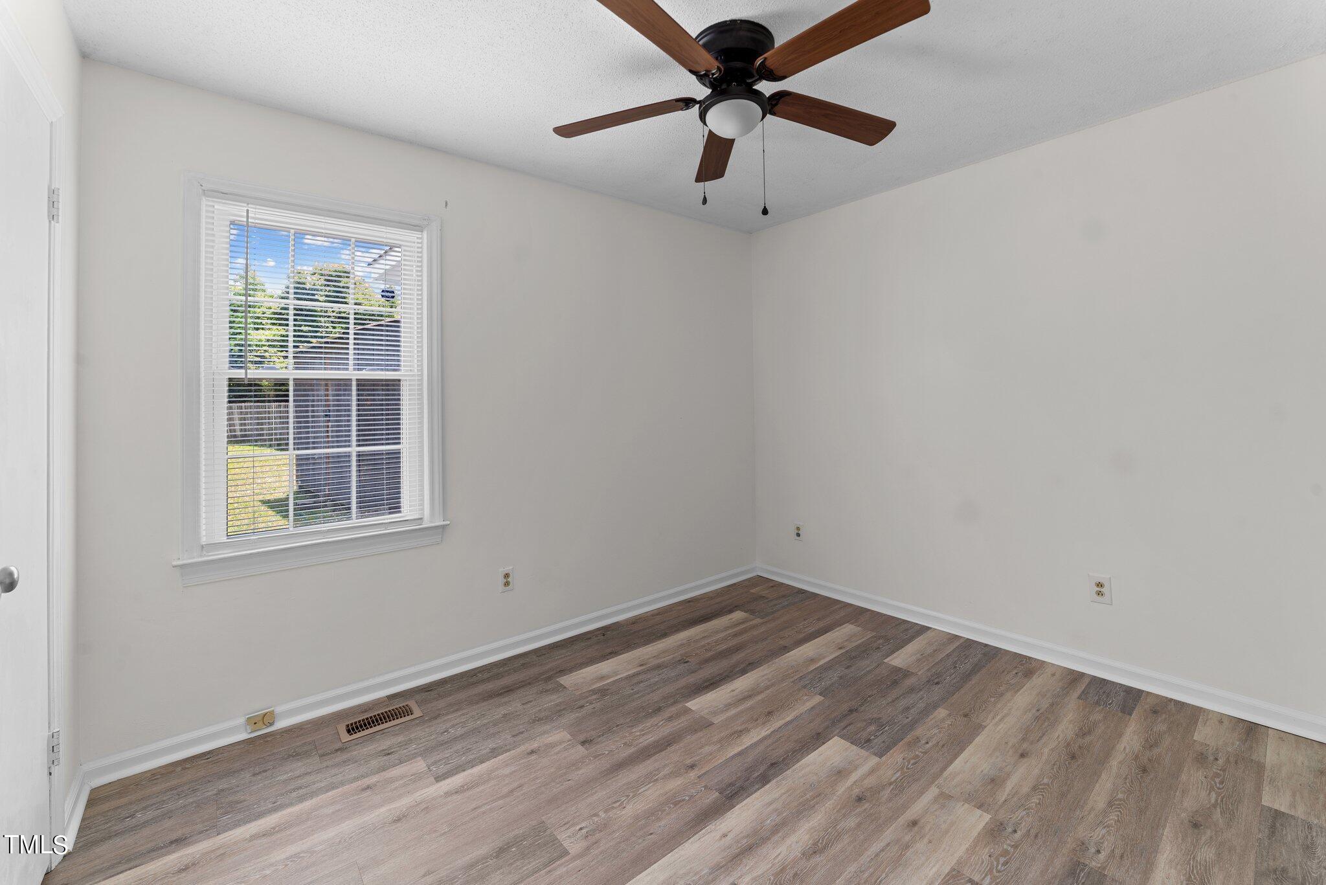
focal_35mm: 14
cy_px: 442
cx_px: 663
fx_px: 516
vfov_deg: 81.3
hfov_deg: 104.2
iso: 100
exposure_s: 1.6
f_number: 8
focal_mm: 14
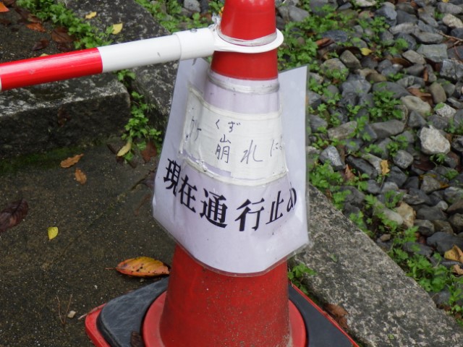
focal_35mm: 62
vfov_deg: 23.7
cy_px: 174
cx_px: 232
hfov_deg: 31.2
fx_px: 829
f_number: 4.6
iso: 250
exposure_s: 1/80
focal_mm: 11.1
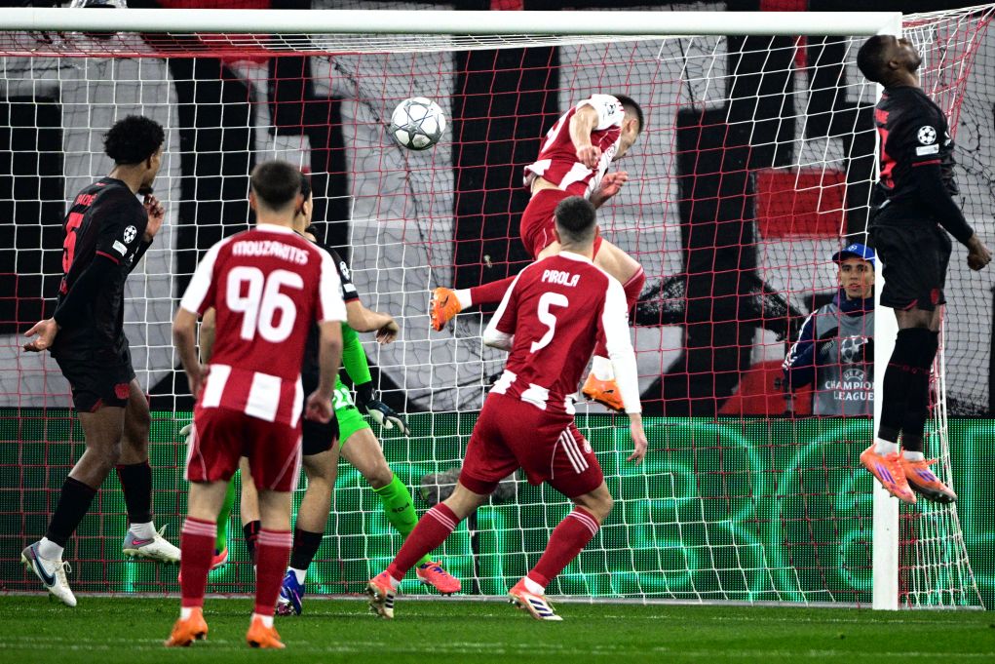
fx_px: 15479
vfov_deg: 2.5
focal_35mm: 560
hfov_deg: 3.7
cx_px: 498
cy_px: 332
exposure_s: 1/1250
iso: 2000
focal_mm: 560
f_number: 4
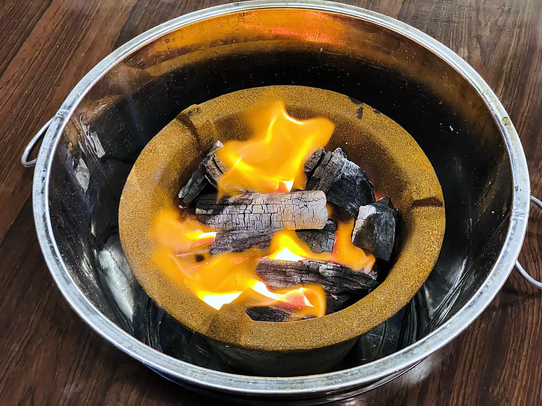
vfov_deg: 28.0
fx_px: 814
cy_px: 203
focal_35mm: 52
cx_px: 271
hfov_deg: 36.8
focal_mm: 6
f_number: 2
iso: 640
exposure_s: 1/60
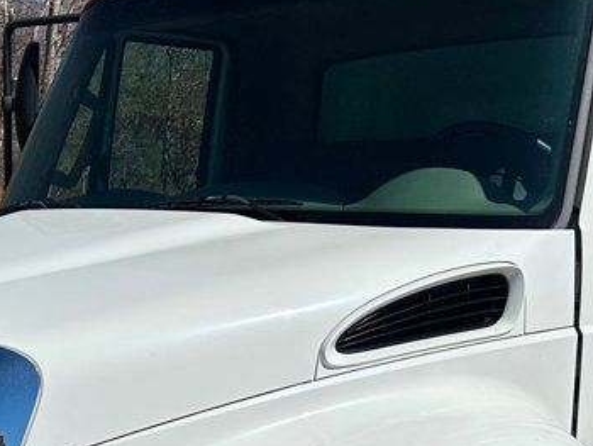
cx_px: 213
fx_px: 1303
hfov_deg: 25.5
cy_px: 414
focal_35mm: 76
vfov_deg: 19.0
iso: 50
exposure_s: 1/10309
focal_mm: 5.7
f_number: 1.5
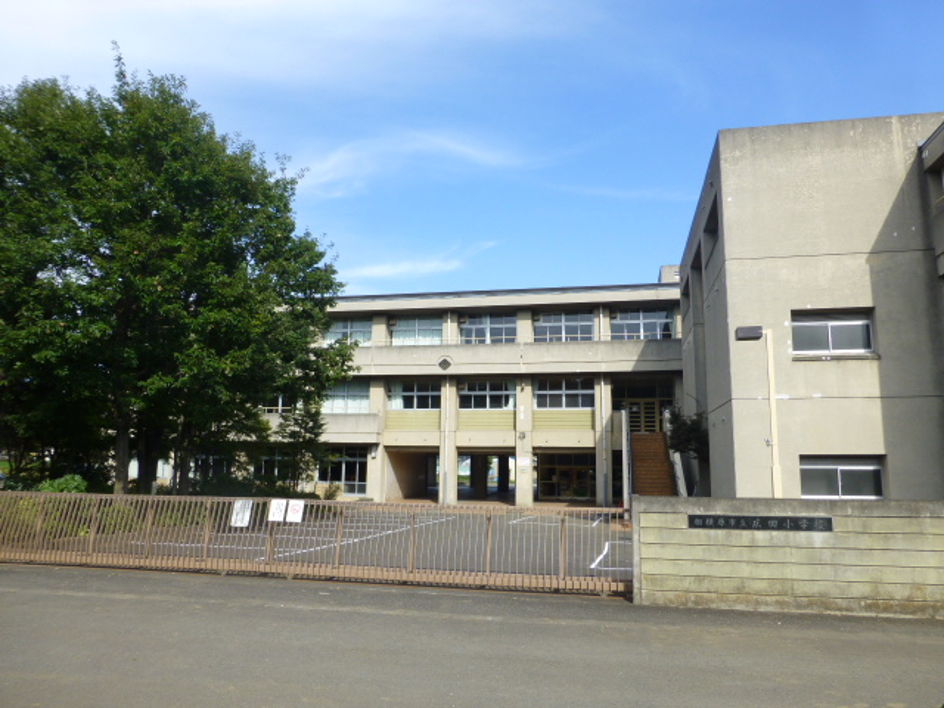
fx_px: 654
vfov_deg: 56.8
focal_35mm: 24
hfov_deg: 71.6
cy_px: 354
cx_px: 472
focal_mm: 4.3
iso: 100
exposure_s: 1/500
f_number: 4
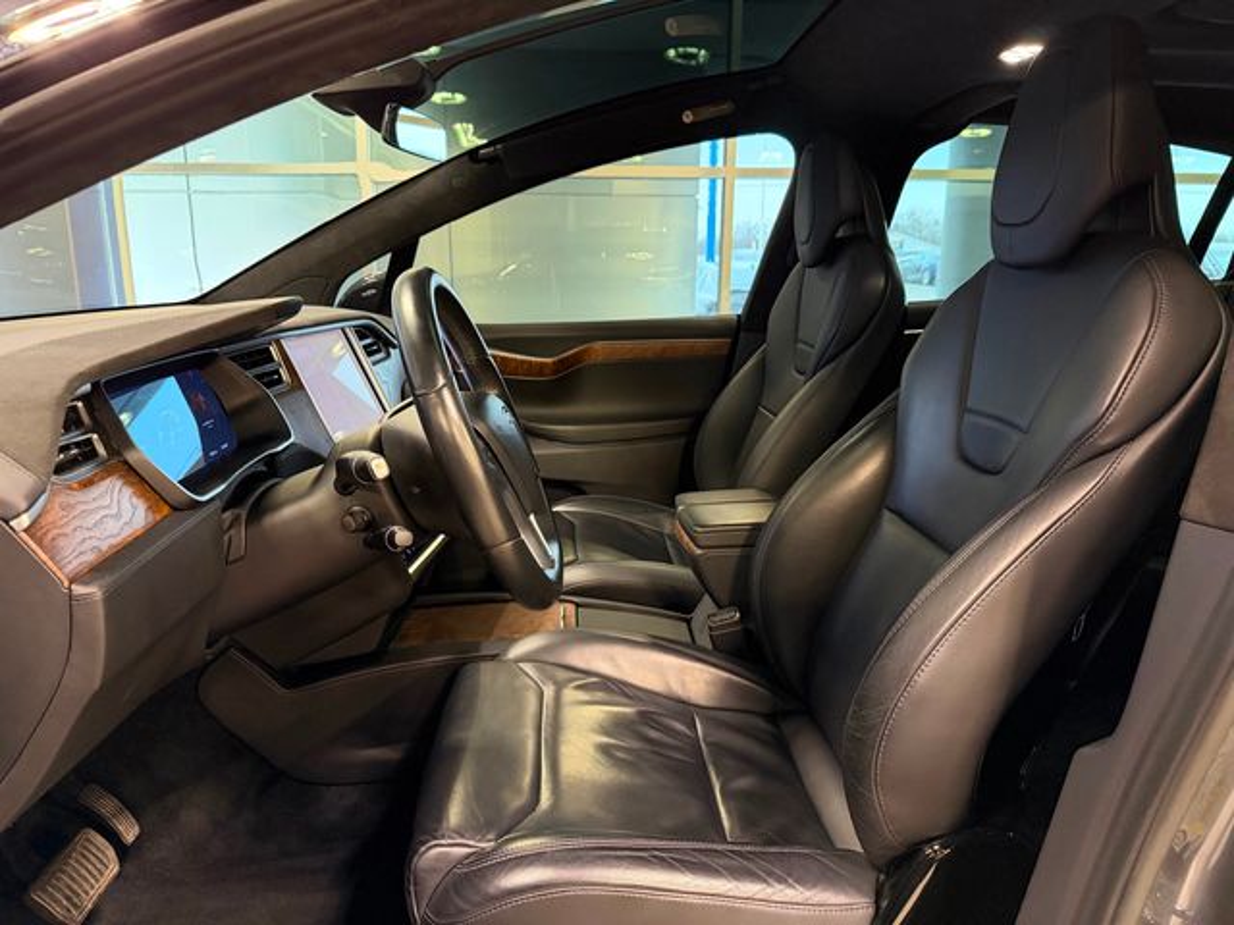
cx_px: 617
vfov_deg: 56.8
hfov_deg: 71.6
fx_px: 856
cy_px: 462
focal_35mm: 24
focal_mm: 6.76
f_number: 1.78
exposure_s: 1/60
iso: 640
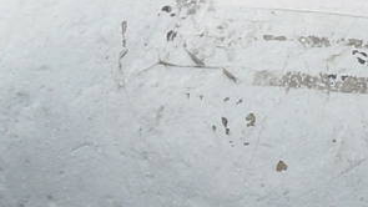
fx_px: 1844
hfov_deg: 10.5
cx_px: 729
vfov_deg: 6.4
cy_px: 127
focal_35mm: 189
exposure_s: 1/250
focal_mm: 5.3
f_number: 5
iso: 80
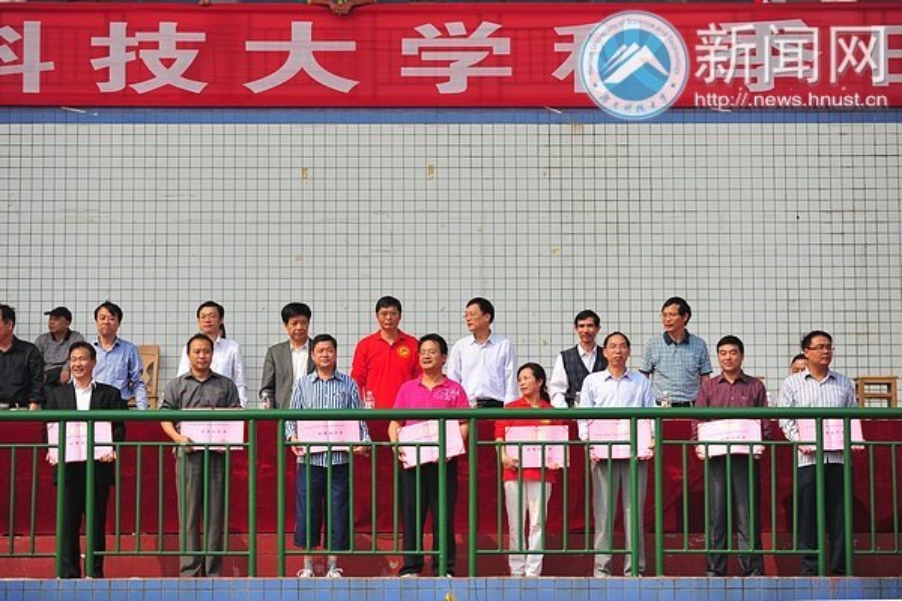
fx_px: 2756
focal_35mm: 110
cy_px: 300
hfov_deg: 18.6
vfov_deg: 12.5
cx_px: 451
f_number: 2.8
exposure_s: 1/2500
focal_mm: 110
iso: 200
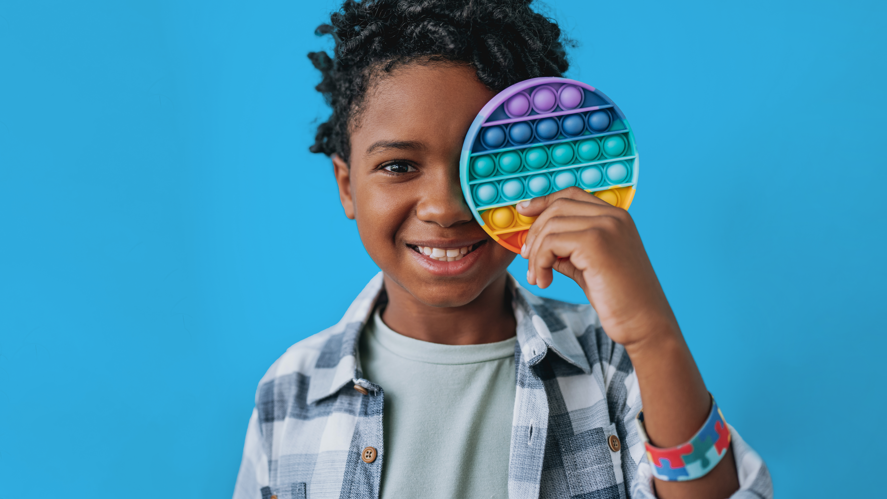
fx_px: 870
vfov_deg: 31.9
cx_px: 447
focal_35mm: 37
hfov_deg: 54.0
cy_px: 204
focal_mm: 35
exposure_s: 1/200
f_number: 1.6
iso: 400
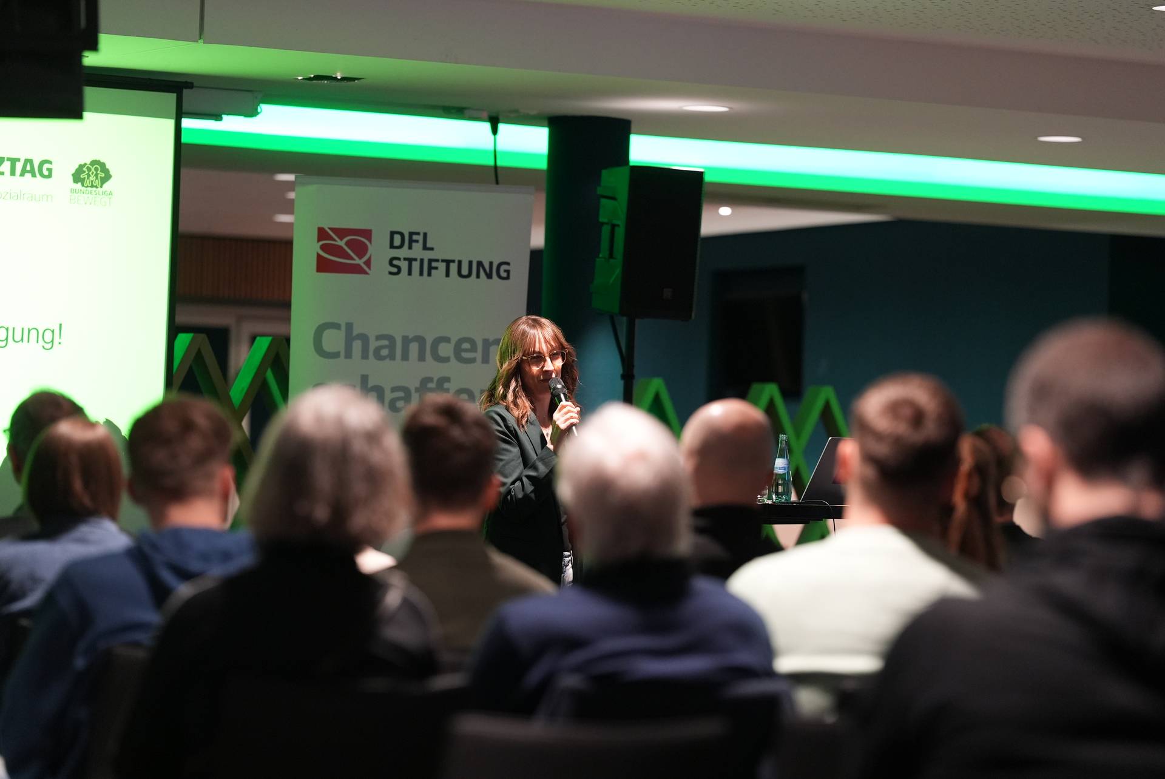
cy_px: 390
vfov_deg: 9.6
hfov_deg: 14.3
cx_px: 582
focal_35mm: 143
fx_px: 4632
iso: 2500
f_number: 2.8
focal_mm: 143
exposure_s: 1/320
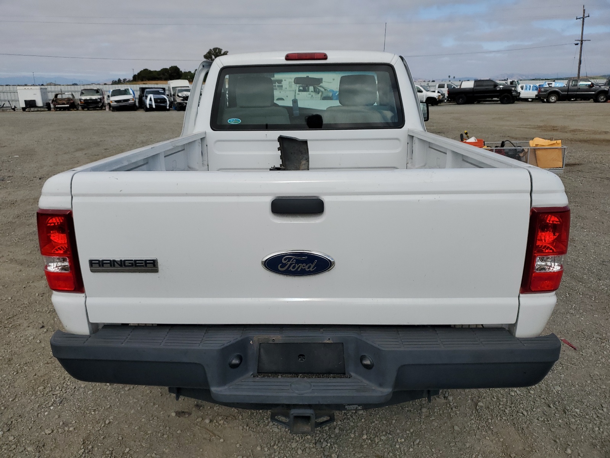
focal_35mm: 26
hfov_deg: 67.3
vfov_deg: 53.1
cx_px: 305
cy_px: 229
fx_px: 458
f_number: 1.5
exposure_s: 1/10000
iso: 50
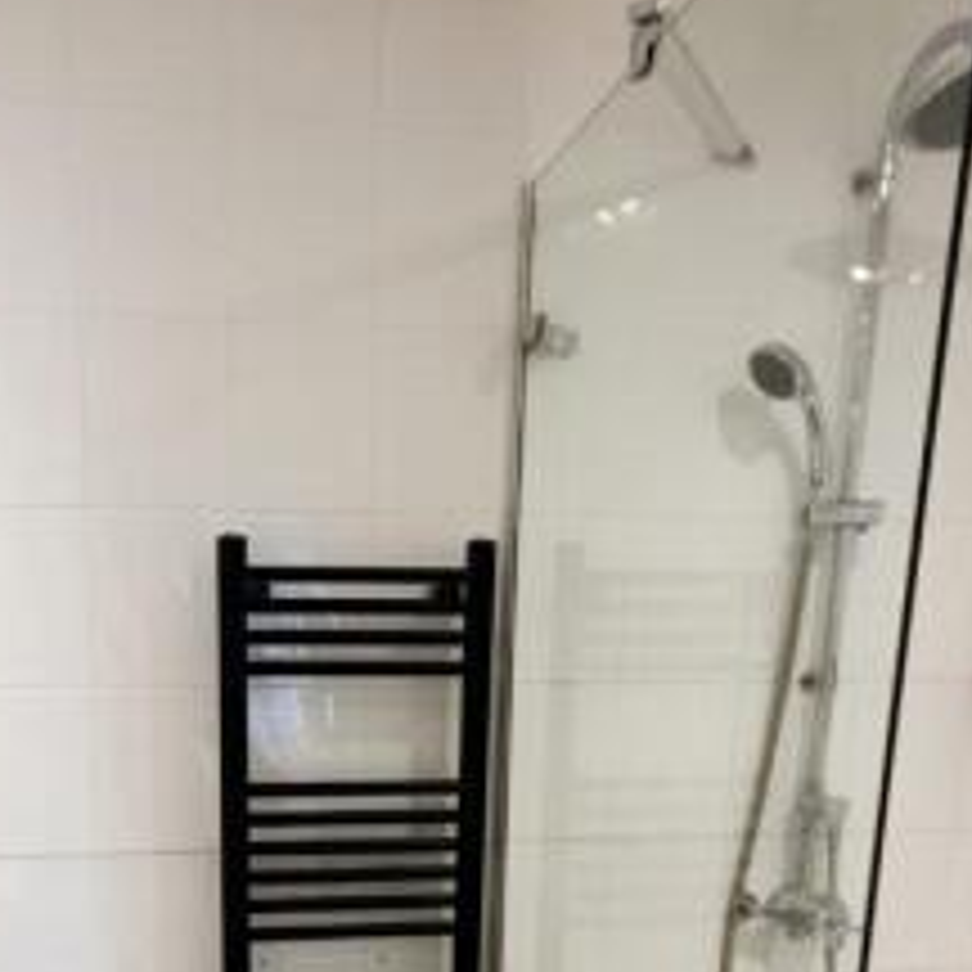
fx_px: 985
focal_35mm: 31
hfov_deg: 51.4
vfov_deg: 48.1
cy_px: 839
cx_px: 313
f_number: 2.2
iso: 125
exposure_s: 1/50
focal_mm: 1.8
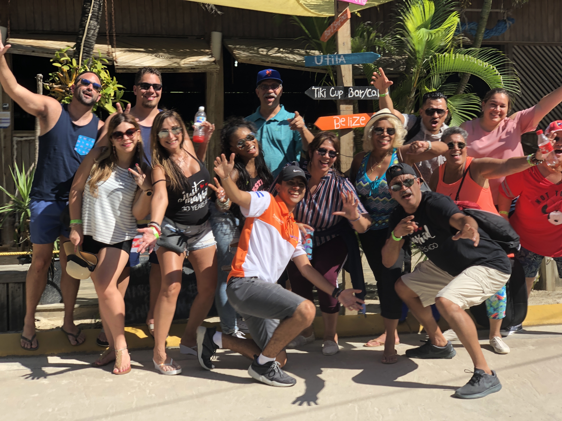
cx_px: 281
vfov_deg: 28.0
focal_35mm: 52
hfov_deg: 36.8
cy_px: 210
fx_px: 844
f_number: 2.4
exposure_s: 1/436
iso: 16
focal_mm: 6
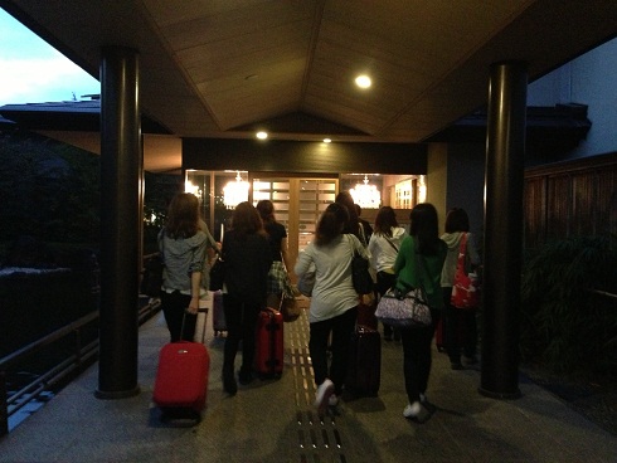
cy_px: 232
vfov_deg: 43.0
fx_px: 588
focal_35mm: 33
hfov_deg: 55.3
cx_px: 308
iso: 800
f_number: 2.4
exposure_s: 1/15
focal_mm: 4.13
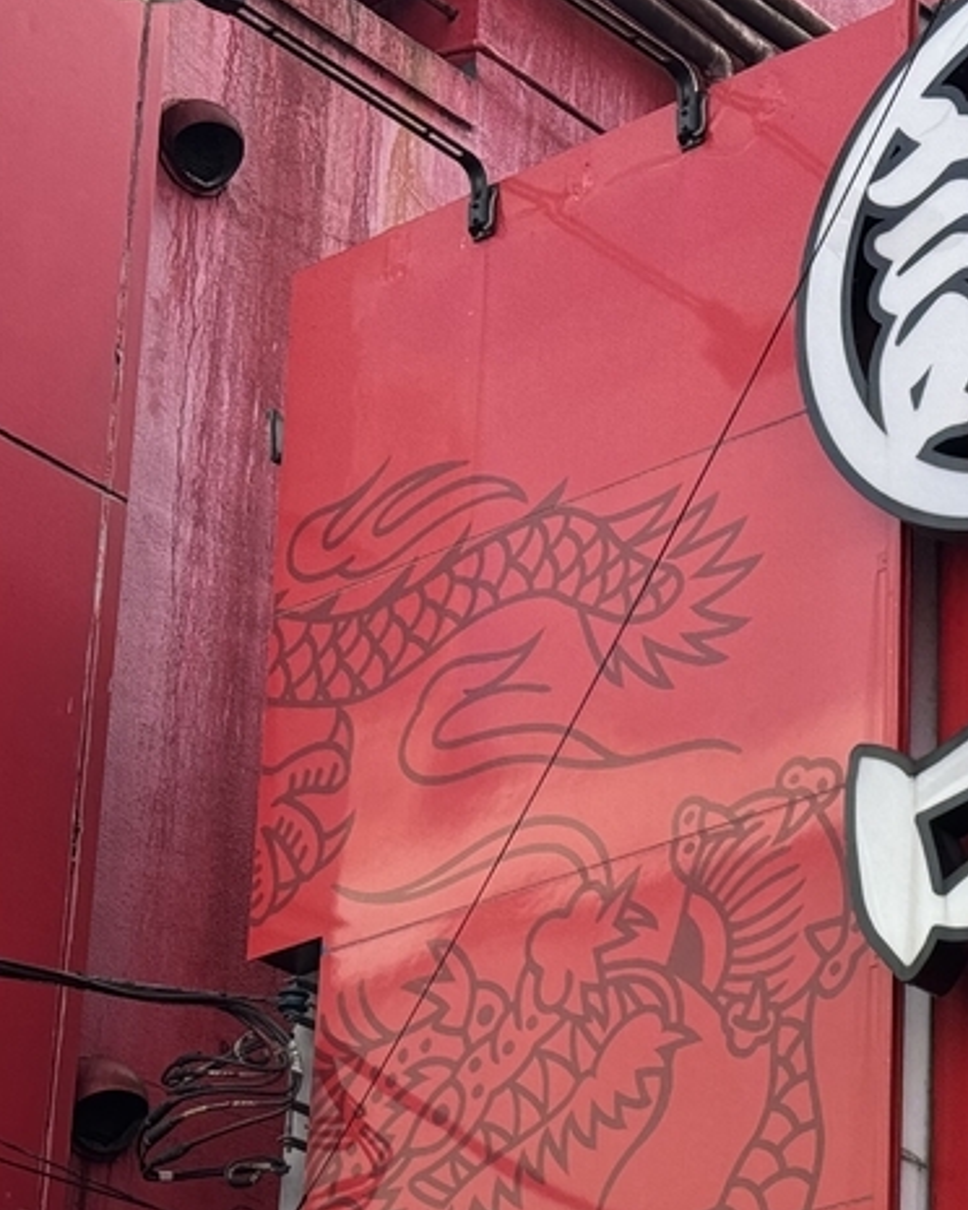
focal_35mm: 121
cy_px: 1075
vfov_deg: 15.7
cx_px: 1043
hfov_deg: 12.5
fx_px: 4333
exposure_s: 1/802
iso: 64
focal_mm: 6.76
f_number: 1.78
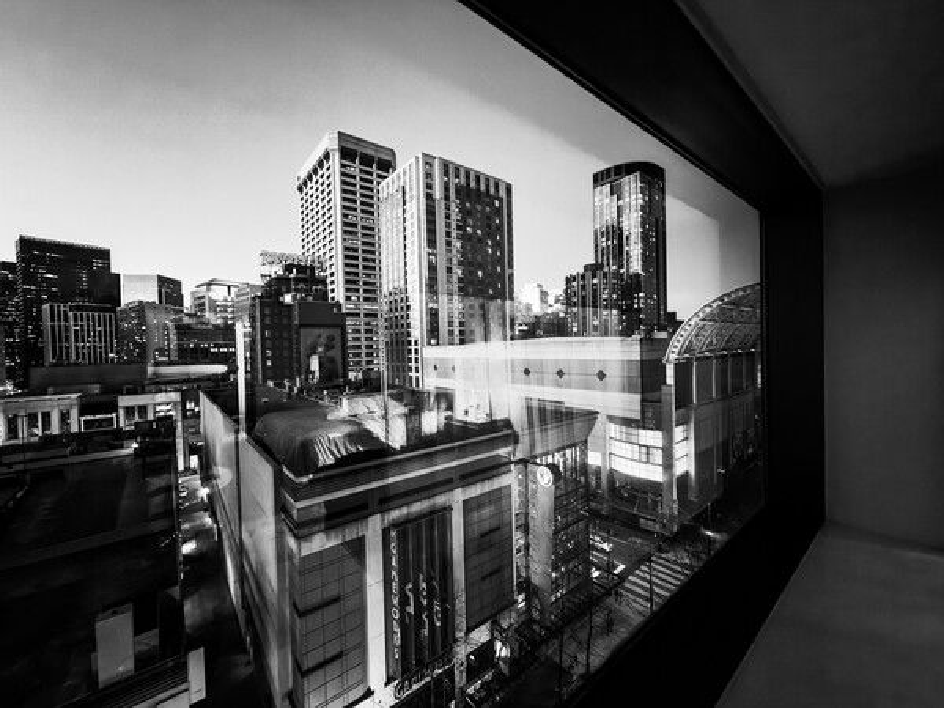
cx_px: 472
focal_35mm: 14
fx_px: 382
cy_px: 354
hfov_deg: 102.1
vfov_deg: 85.7
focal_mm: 2.22
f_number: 2.2
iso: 1000
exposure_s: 1/12
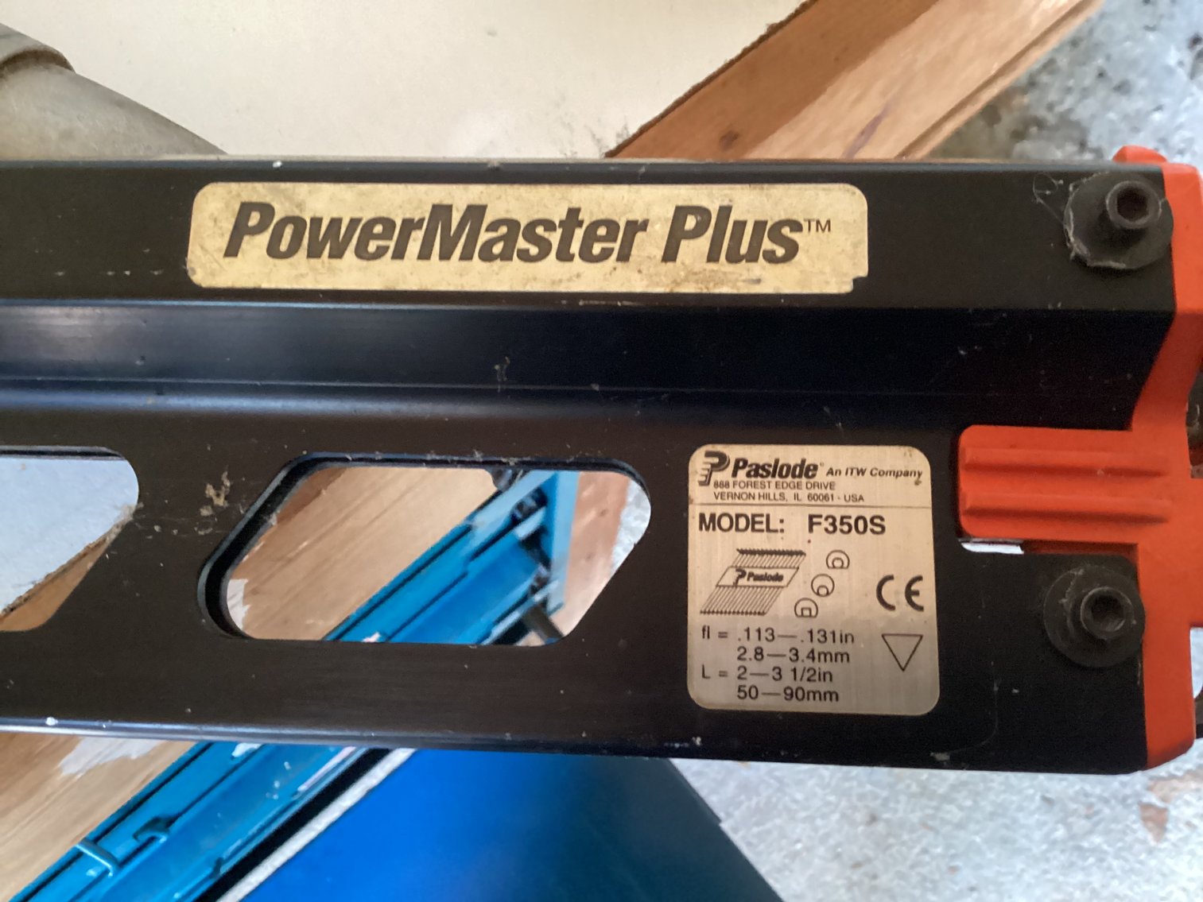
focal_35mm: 31
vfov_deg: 45.4
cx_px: 602
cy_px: 451
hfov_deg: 58.3
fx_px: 1077
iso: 640
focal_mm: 3.3
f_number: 2.4
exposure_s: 1/24
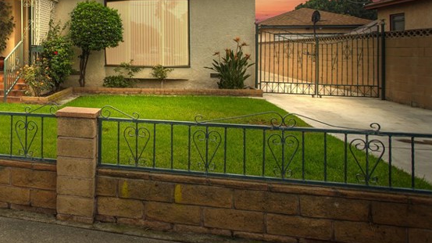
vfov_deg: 34.9
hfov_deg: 51.8
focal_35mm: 33
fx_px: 378
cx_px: 37
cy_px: 64
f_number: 5
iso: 100
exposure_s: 1/100
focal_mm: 17
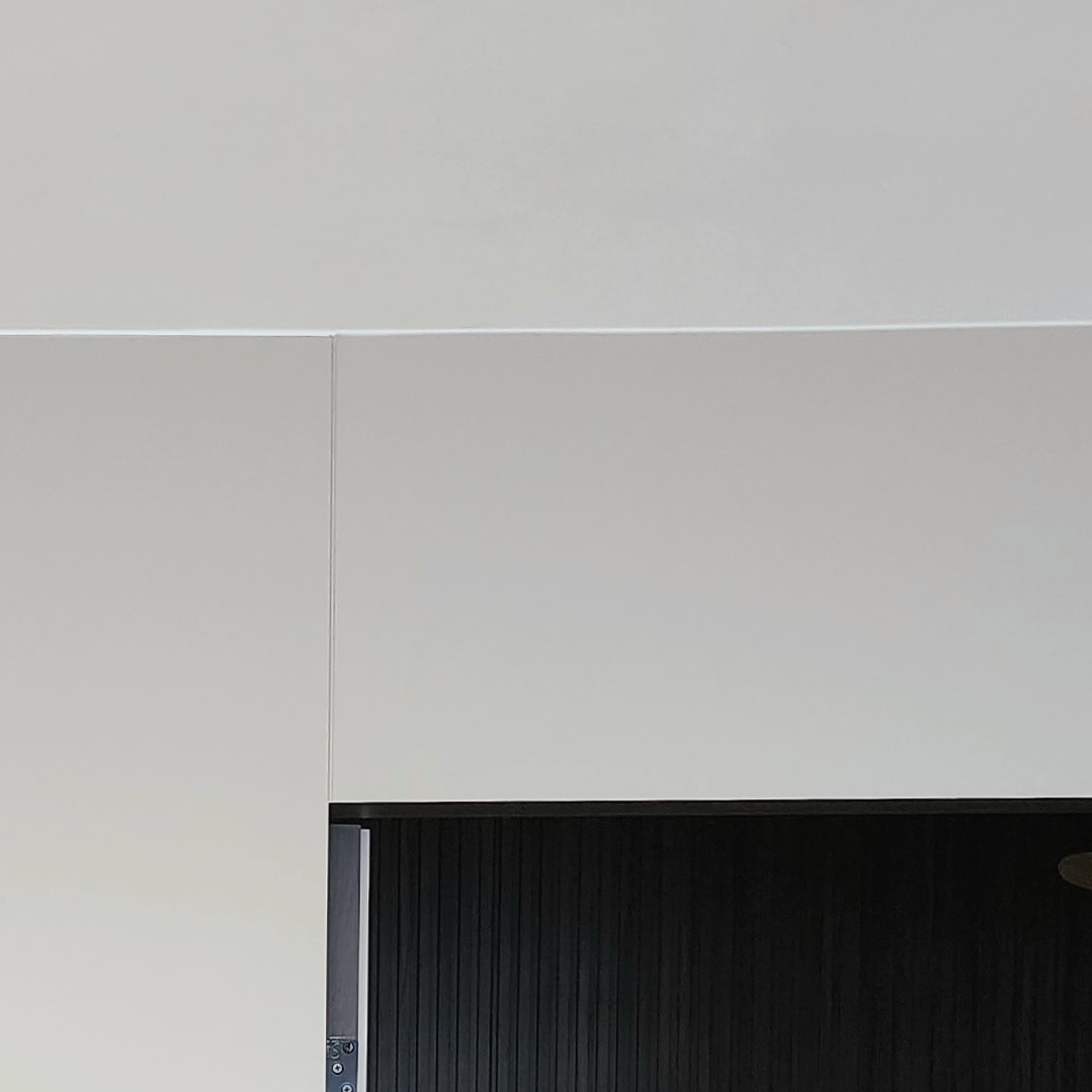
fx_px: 2284
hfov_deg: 26.4
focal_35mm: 64
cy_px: 1620
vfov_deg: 22.3
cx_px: 230
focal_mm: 6.4
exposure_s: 1/100
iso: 250
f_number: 1.8
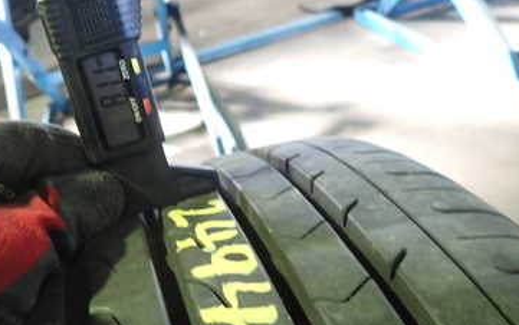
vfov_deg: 29.0
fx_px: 623
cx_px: 183
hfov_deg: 44.7
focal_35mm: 44
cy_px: 229
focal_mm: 4.5
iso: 400
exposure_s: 1/30
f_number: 2
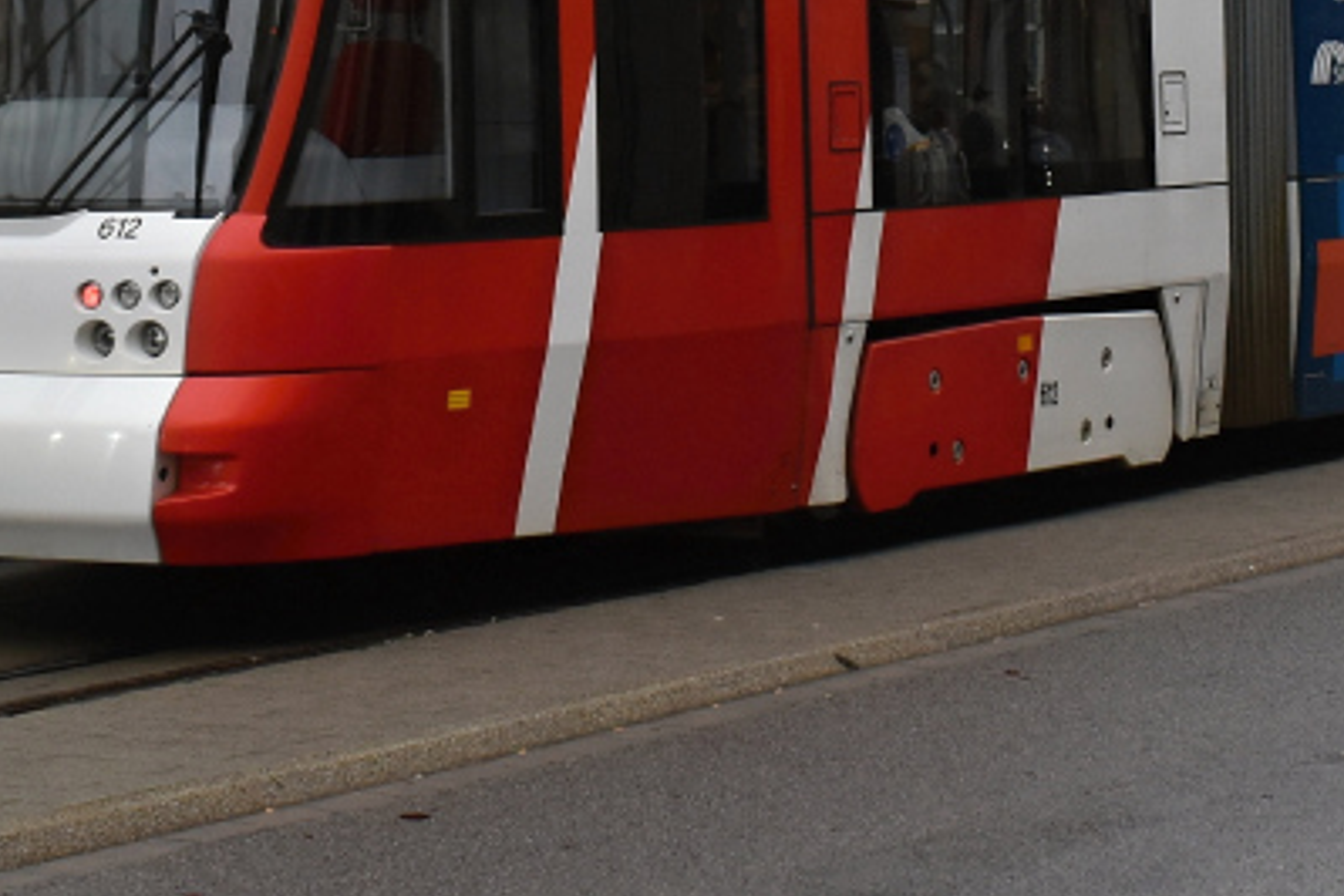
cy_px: -221
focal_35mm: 127
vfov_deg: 10.6
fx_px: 4741
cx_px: 990
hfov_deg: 16.1
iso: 400
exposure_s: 1/200
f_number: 8
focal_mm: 26
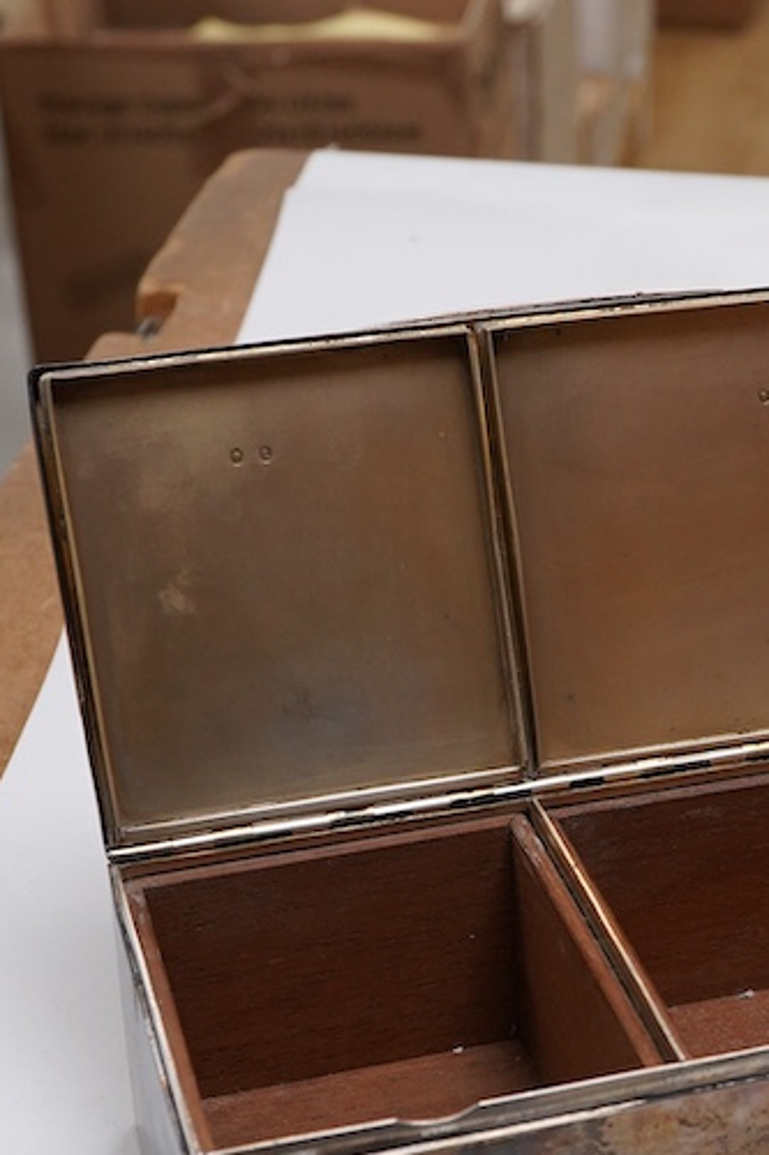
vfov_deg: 24.9
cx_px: 651
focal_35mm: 81
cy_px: 808
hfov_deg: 16.7
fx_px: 2597
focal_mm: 30
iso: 1250
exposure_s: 1/125
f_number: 11
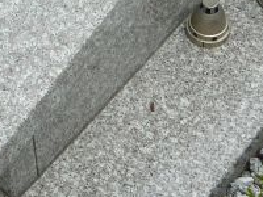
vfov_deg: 12.5
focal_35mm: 112
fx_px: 851
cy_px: -113
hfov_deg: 16.8
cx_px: -54
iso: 80
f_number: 2.8
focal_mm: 5.2
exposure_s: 1/640
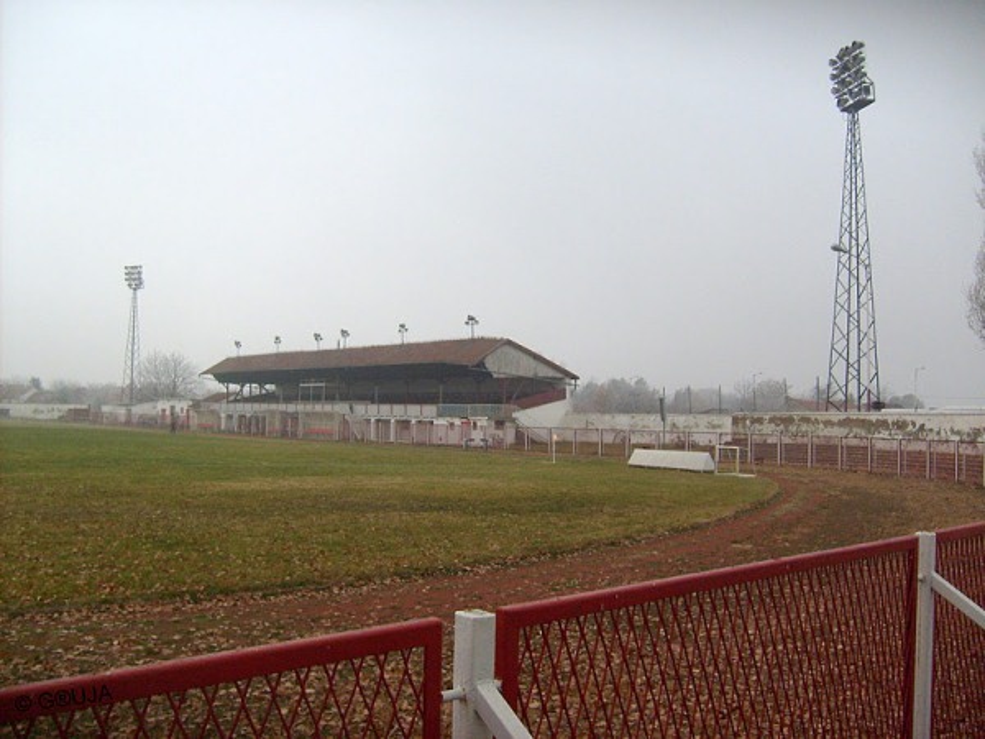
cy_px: 370
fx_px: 996
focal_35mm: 35
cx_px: 492
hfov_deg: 52.6
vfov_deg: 40.7
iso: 80
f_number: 7.1
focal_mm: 5.8
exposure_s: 1/60
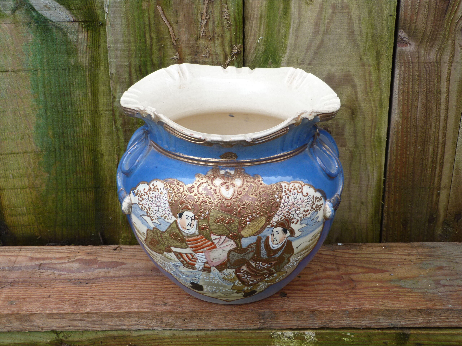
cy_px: 173
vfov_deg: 26.6
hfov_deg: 34.9
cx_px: 231
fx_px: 734
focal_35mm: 55
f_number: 3.2
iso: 80
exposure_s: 1/60
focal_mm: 10
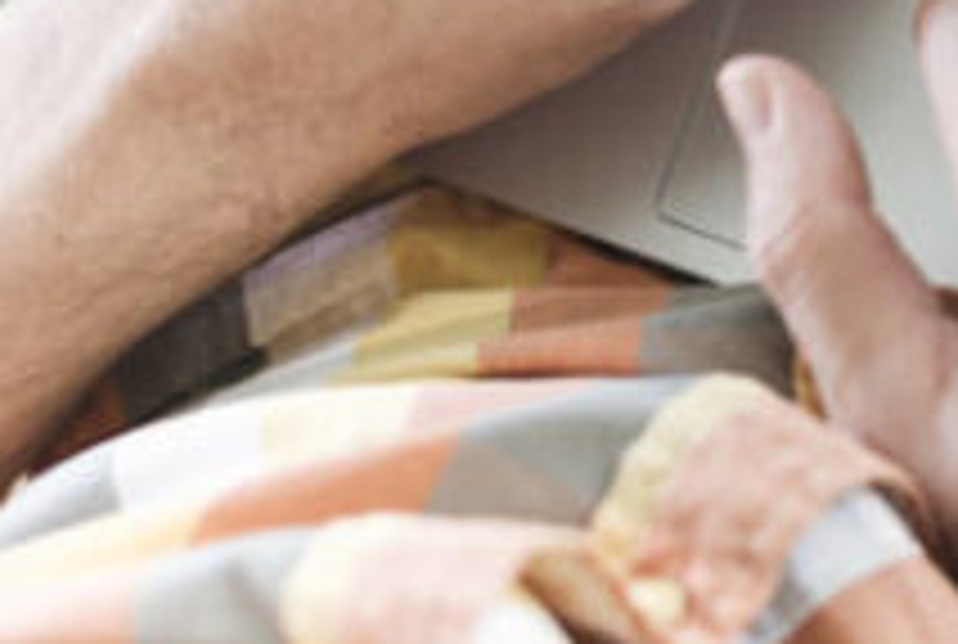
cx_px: 1358
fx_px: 4800
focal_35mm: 180
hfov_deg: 11.0
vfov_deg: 7.6
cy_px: -160
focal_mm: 50
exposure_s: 1/125
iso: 200
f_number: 2.5
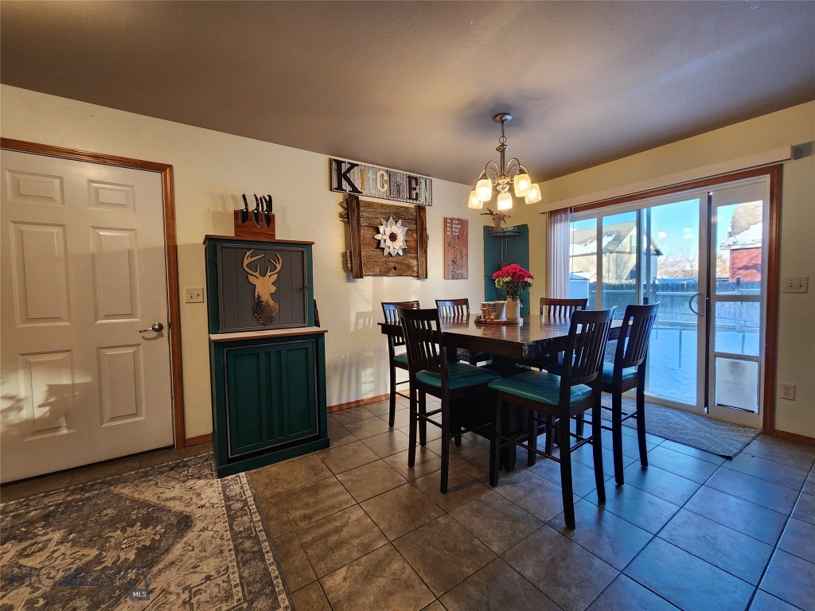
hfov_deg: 106.2
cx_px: 408
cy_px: 306
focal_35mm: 13
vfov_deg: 89.9
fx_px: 306
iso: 160
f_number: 2.2
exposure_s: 1/60
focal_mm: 2.2
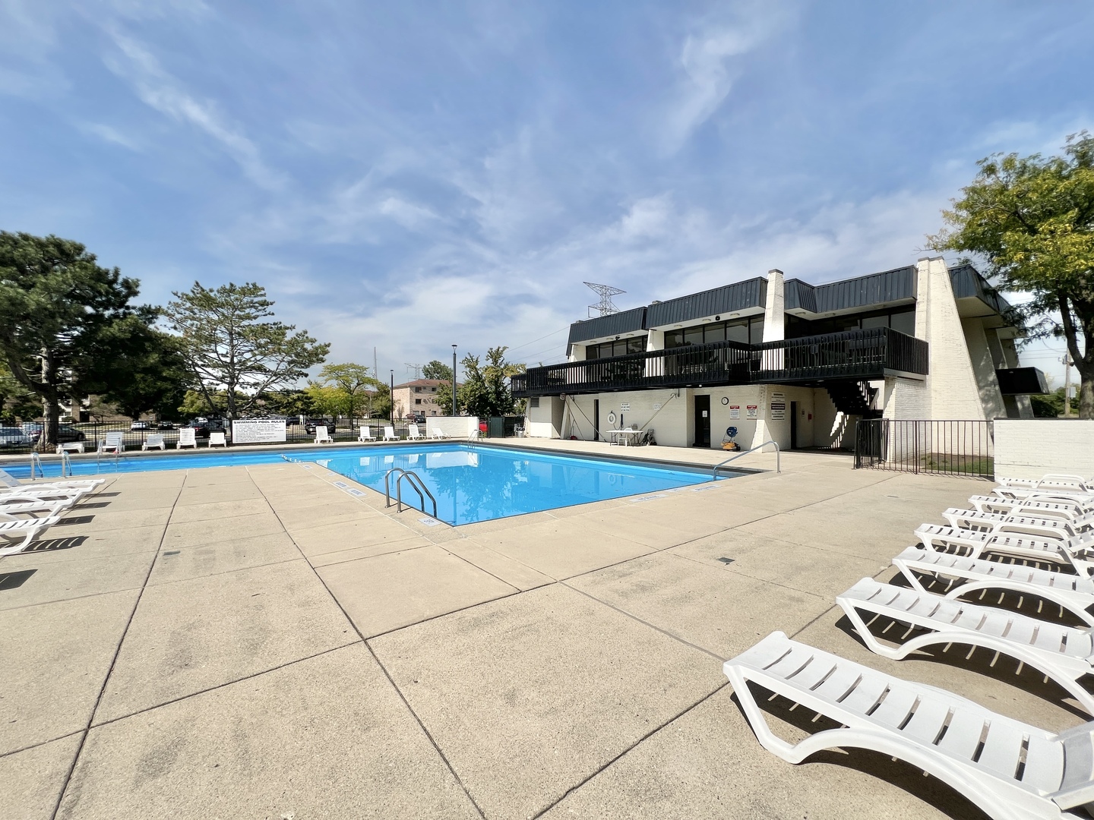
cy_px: 410
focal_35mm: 13
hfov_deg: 106.2
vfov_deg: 89.9
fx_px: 411
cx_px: 547
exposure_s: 1/2950
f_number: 1.8
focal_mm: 1.57
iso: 32
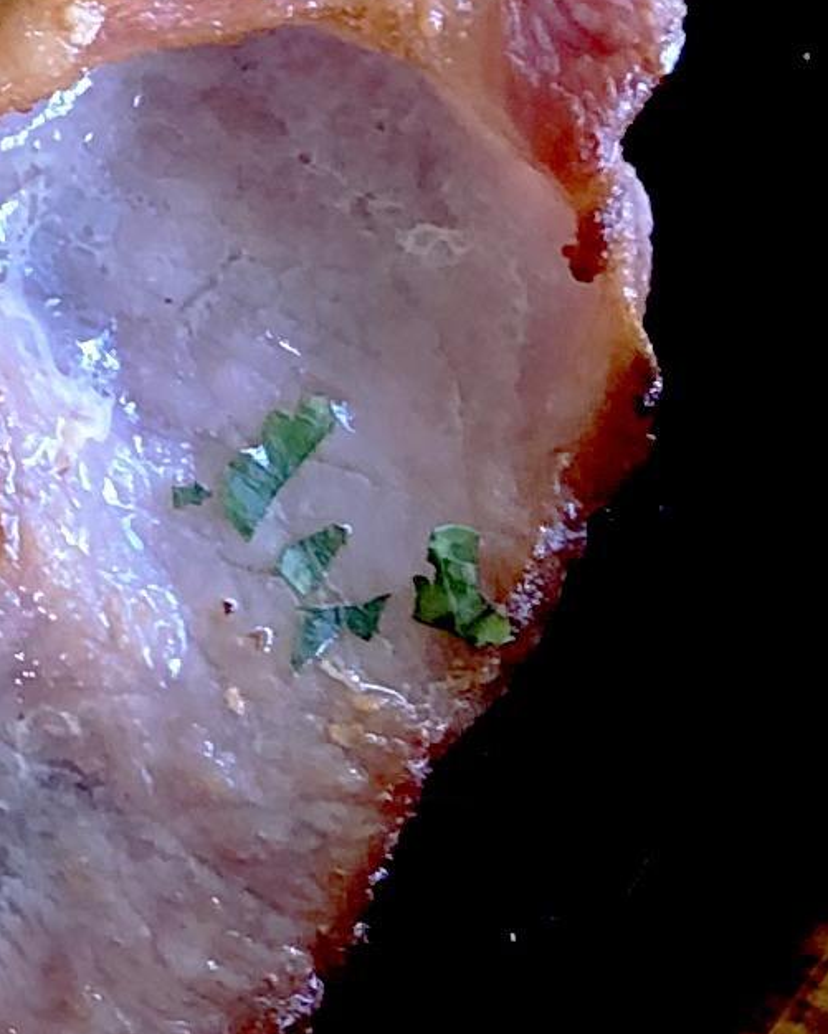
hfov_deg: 8.1
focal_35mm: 176
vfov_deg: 10.8
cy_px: -248
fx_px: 5390
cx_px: -1218
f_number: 1.8
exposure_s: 1/24
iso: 40
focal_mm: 3.99
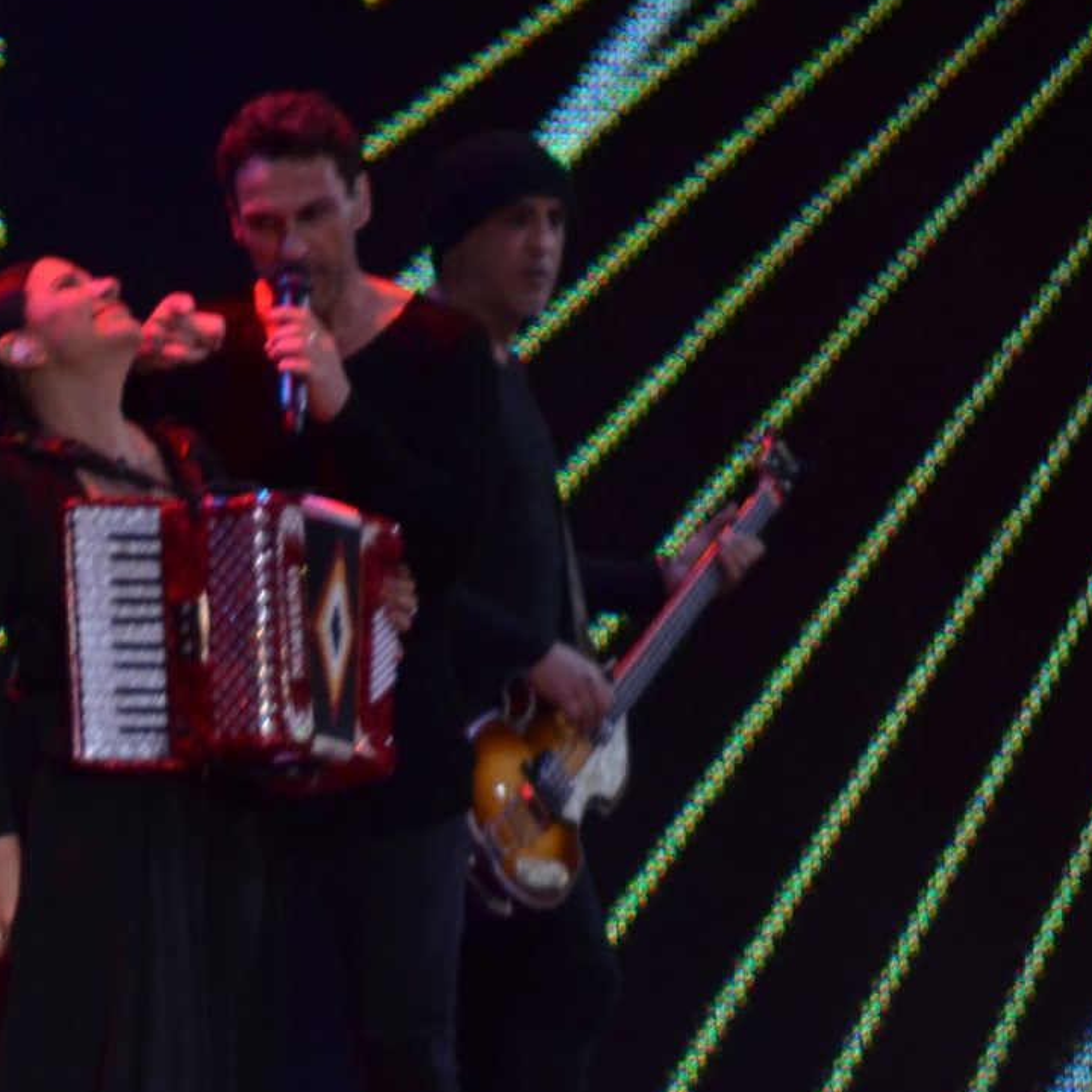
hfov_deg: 2.4
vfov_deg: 2.4
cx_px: -295
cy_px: 688
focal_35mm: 723
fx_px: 25804
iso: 1000
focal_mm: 200
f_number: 5.6
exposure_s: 1/100
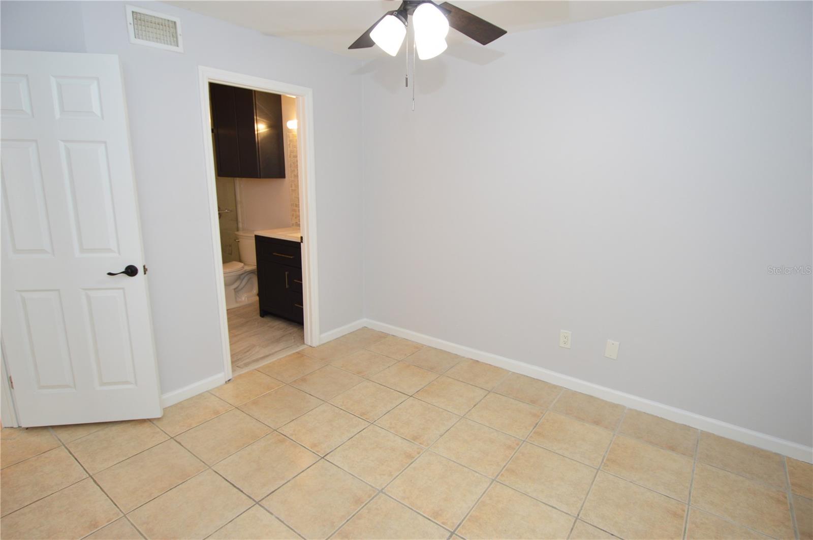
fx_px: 406
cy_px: 270
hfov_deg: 90.1
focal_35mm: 18
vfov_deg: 67.3
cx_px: 406
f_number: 4
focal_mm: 12
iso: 400
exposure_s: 1/60
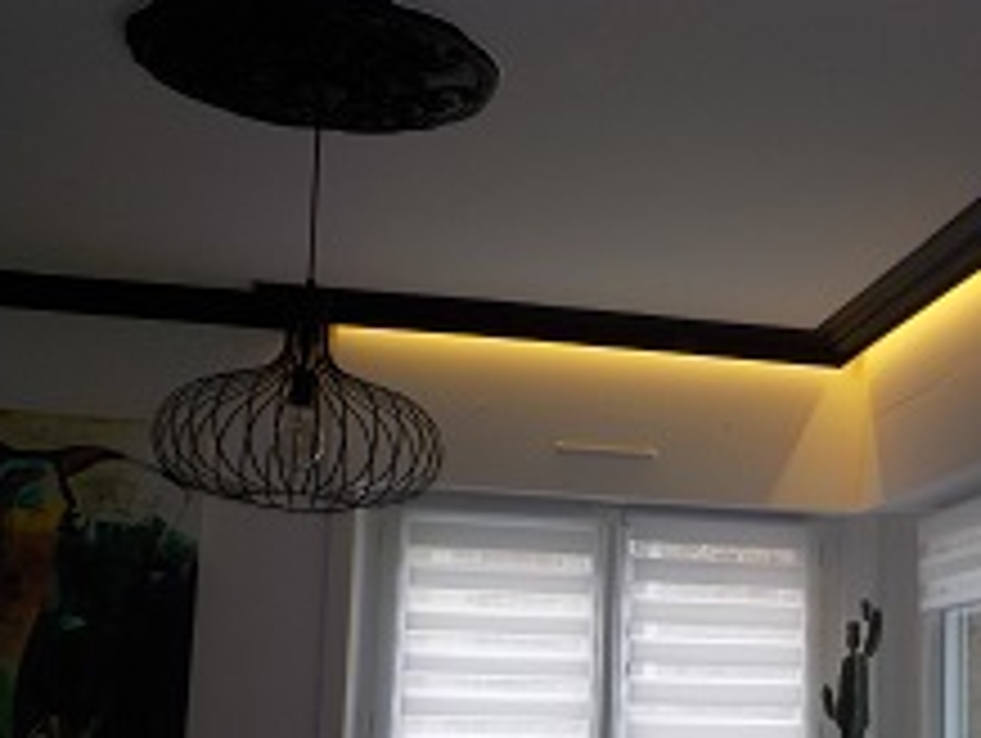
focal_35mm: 55
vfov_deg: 26.3
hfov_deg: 33.9
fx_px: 1560
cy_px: 558
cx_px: 778
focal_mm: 4.1
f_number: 3.3
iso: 125
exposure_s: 1/160
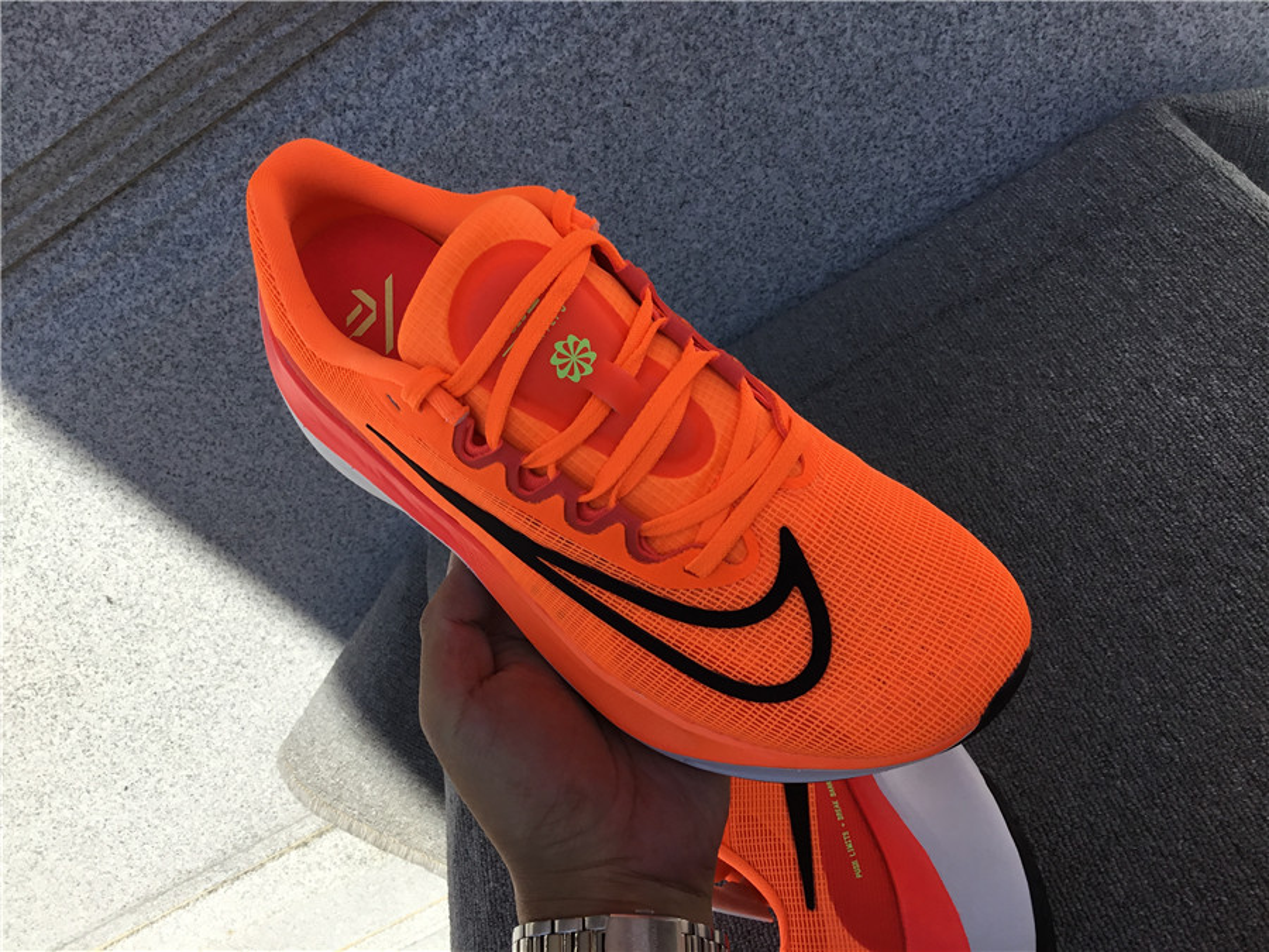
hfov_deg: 58.4
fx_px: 1136
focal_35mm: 31
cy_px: 476
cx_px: 634
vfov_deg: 45.4
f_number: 2.4
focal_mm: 3.3
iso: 25
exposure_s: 1/981
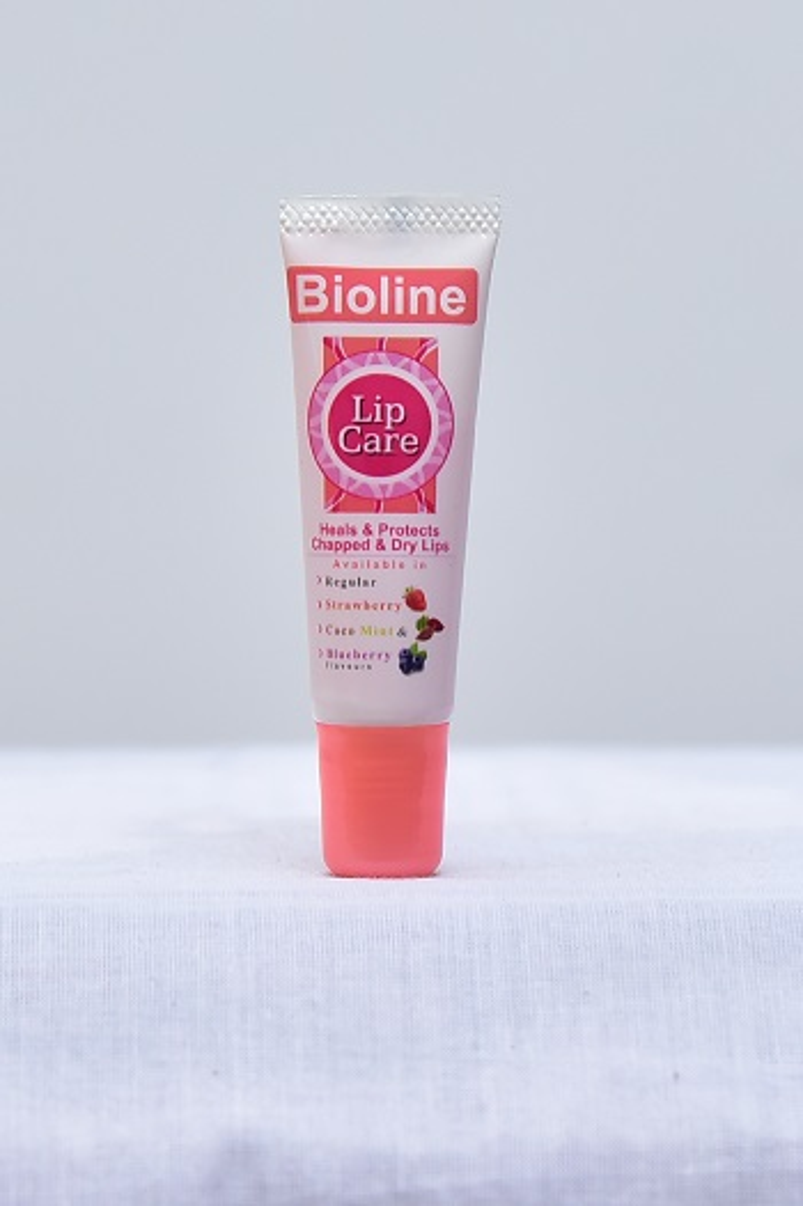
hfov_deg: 20.6
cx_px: 402
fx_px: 2211
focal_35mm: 66
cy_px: 603
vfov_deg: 30.5
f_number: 4
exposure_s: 1/125
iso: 1250
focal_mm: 66
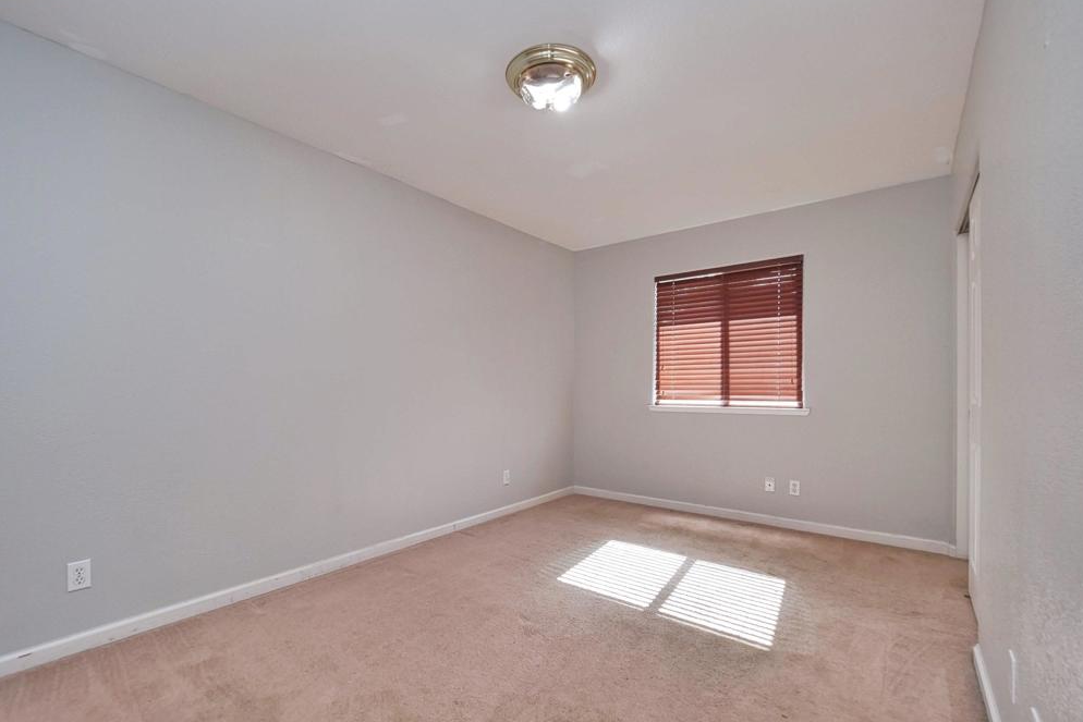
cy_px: 391
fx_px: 451
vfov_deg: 77.2
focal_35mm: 15
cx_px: 539
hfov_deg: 100.4
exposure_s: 1/160
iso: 800
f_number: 4
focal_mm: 7
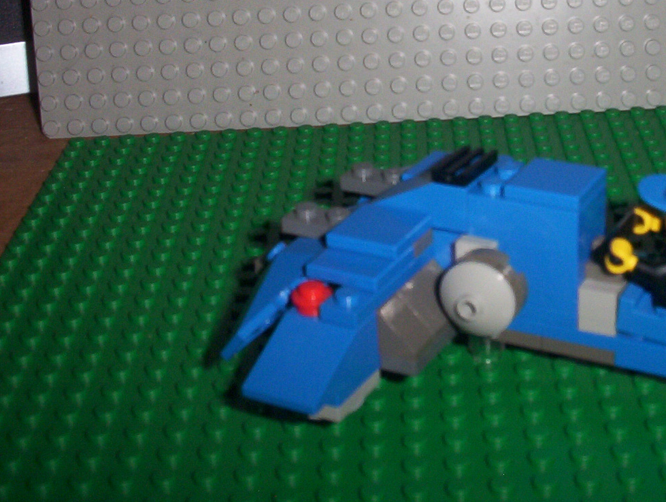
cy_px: 145
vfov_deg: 22.5
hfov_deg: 29.4
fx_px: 1253
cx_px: 487
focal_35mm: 65
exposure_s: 1/30
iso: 140
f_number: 4.5
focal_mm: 6
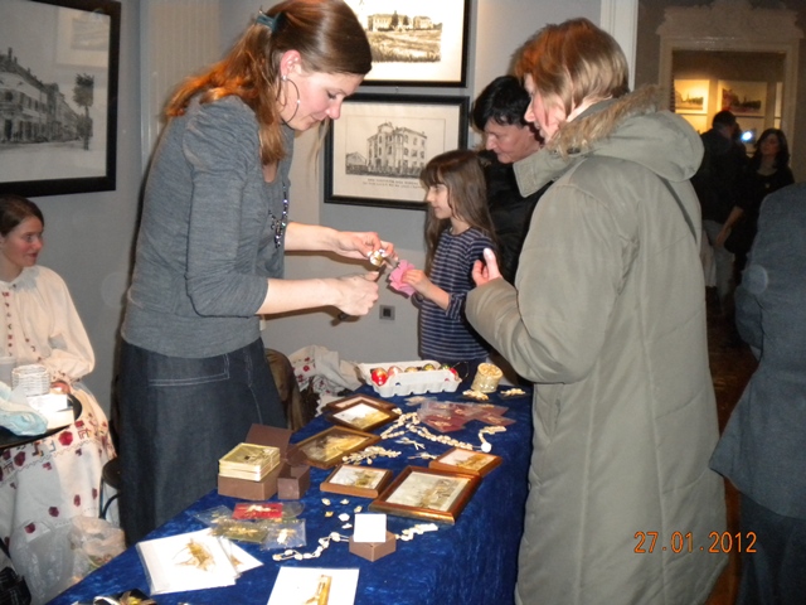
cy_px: 302
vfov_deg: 40.7
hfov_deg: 52.6
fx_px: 815
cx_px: 403
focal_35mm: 35
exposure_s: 1/30
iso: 400
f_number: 3.1
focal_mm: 6.3
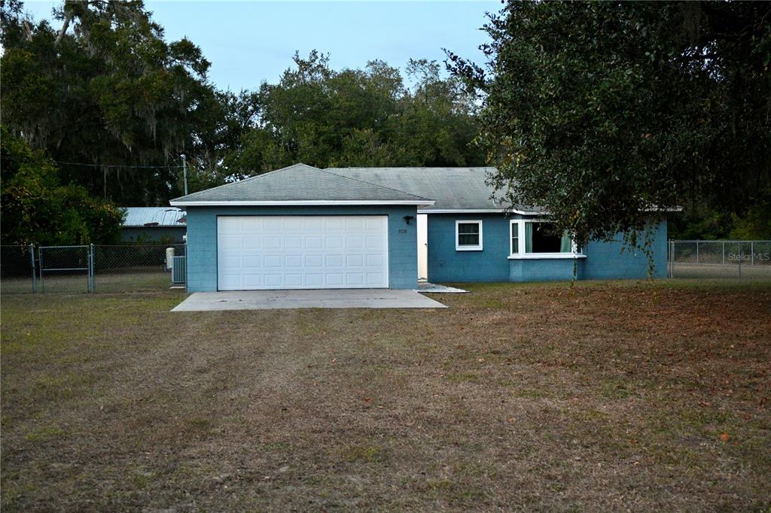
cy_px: 256
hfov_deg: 46.4
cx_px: 386
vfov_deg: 31.9
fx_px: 899
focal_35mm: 42
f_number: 2.8
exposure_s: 1/125
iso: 3200
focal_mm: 28
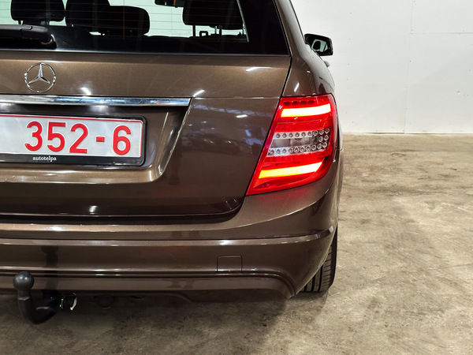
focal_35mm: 48
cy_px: 178
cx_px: 236
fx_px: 656
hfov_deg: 39.7
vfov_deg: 30.3
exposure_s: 1/35
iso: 250
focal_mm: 6.86
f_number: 1.8
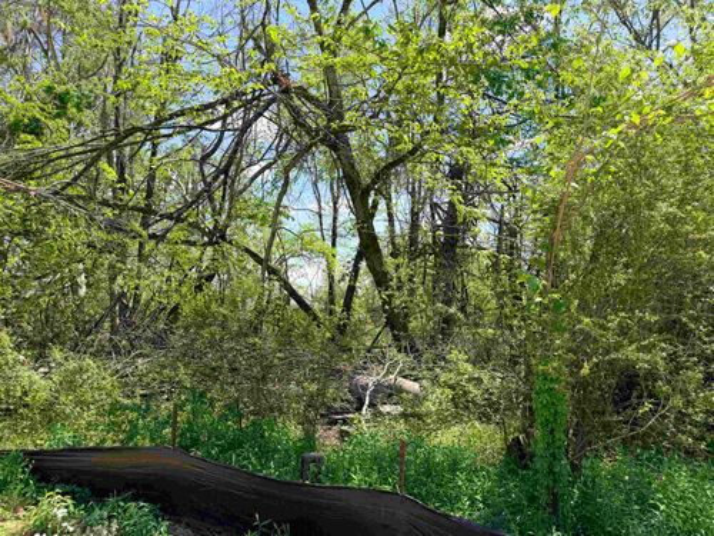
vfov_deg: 56.8
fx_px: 495
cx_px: 357
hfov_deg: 71.6
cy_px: 268
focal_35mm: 24
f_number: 1.78
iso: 80
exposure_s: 1/2053
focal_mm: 6.76
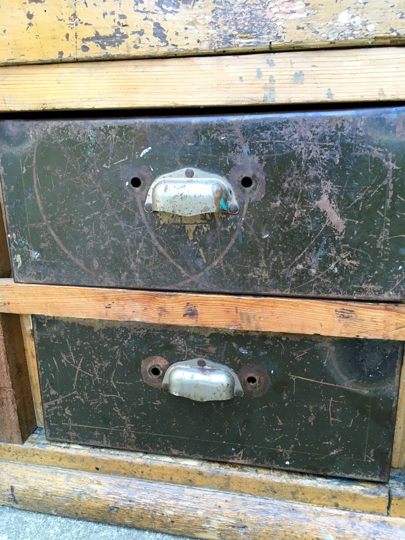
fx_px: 452
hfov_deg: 48.2
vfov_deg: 61.7
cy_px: 270
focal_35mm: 29
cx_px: 202
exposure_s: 1/33
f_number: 2.2
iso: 64
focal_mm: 4.15
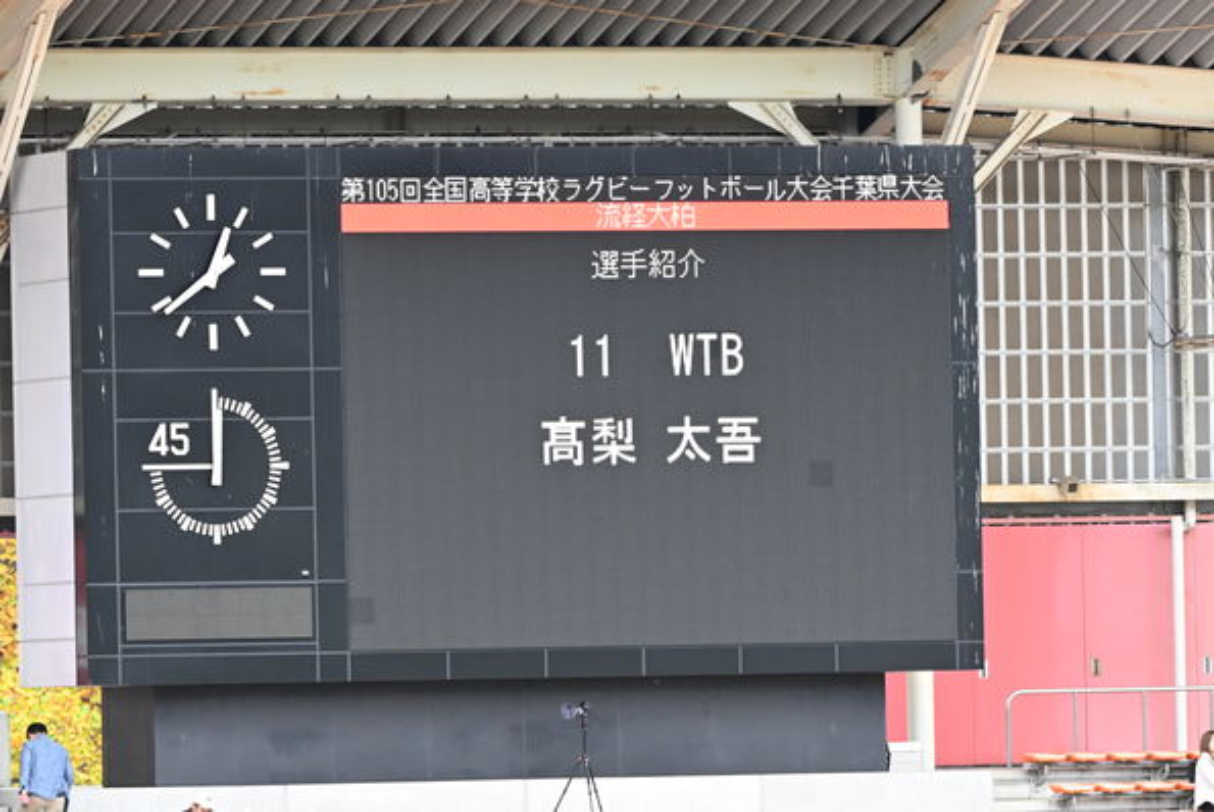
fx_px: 13164
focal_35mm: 390
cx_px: 607
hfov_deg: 5.3
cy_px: 406
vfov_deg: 3.5
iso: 3200
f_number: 5.6
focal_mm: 260
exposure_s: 1/1250
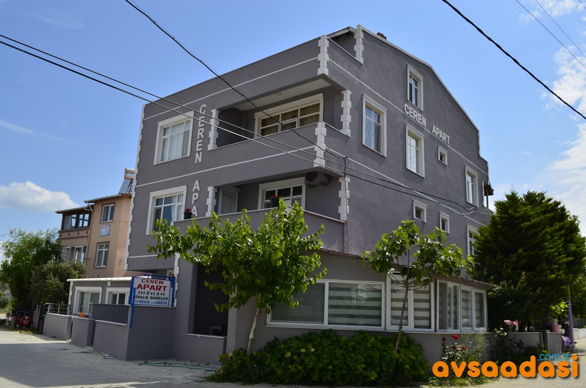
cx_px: 293
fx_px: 487
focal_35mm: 30
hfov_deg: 62.0
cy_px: 194
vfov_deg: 43.4
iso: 100
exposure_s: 1/180
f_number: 11
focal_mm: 20
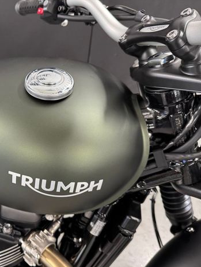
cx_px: 37
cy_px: 137
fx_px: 255
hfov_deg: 40.9
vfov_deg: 55.3
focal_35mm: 33
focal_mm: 6.76
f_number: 1.78
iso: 400
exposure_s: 1/50
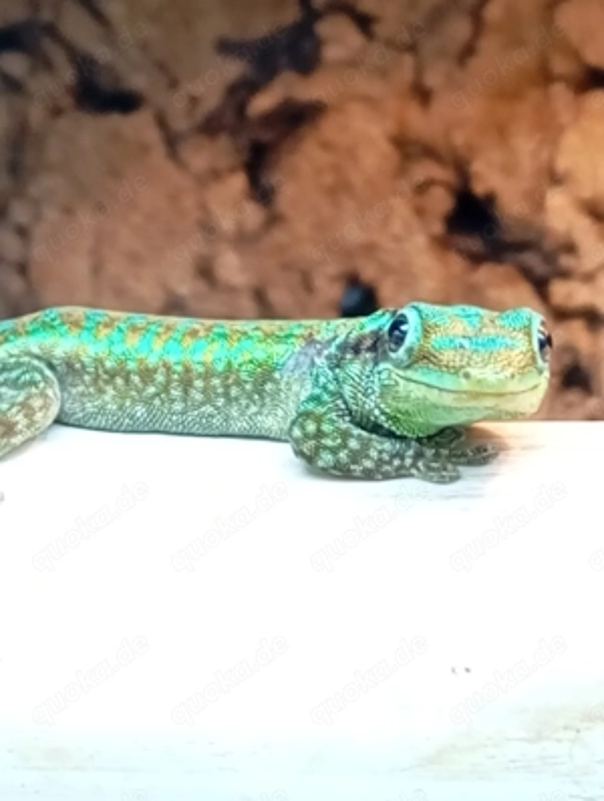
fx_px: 3154
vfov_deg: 14.5
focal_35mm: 136
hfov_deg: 10.9
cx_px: 302
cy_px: 400
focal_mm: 4.27
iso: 609
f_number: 1.8
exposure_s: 1/33.3
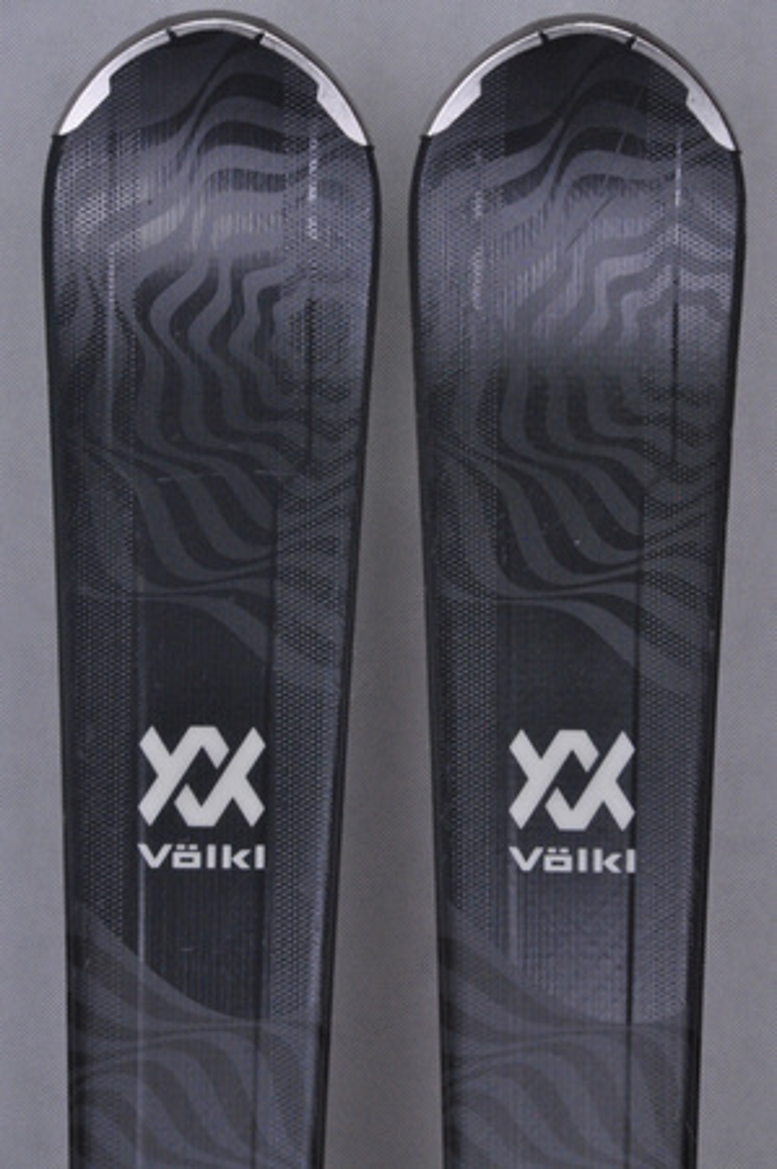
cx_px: 388
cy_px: 584
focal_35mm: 158
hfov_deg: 8.7
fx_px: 5110
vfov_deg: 13.1
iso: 3200
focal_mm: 105
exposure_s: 1/125
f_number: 11
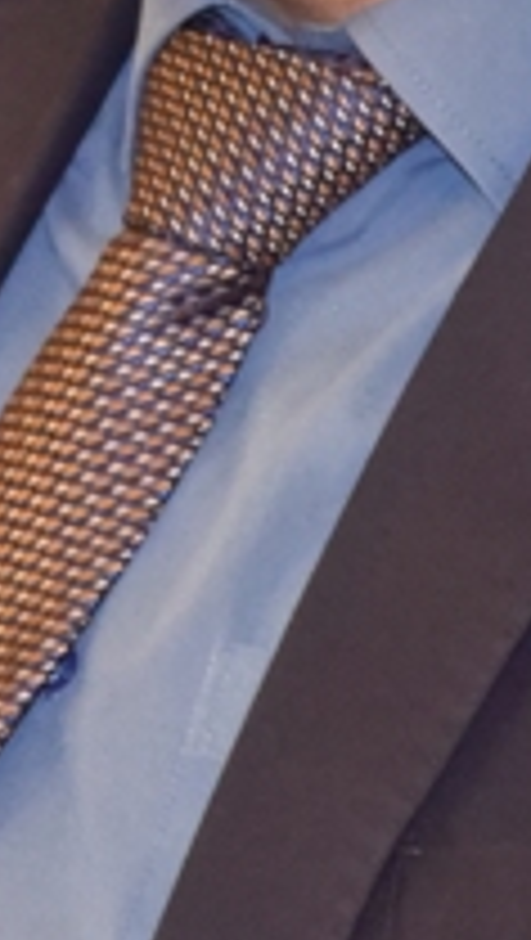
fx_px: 15351
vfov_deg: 3.5
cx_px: -212
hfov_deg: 2.0
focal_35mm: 615
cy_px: -340
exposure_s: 1/160
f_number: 7.1
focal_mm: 120
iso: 3200
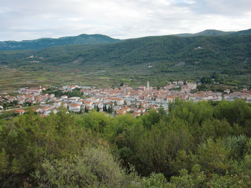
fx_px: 276
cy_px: 94
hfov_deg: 49.0
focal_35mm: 38
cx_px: 126
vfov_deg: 37.7
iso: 100
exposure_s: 1/250
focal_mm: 6.66
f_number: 3.9
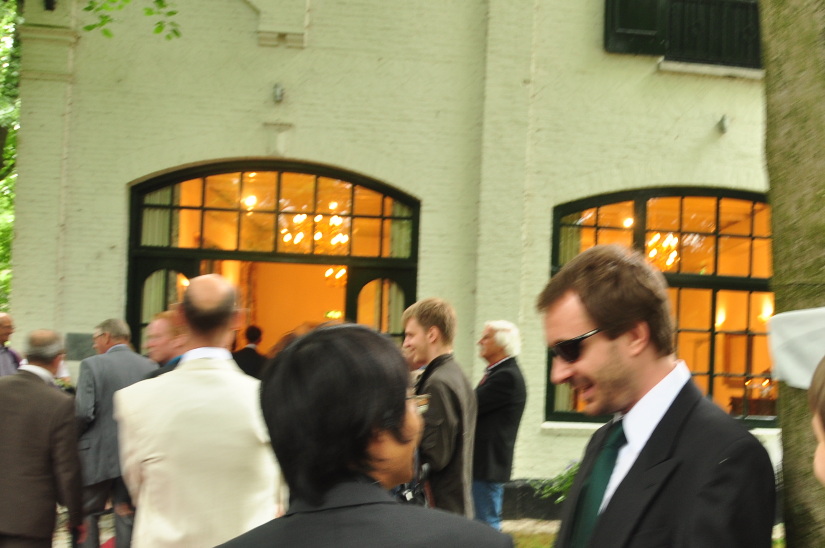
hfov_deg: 43.4
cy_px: 378
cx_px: 599
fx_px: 1007
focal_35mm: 44
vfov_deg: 30.2
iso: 250
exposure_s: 1/15
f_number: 4
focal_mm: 18
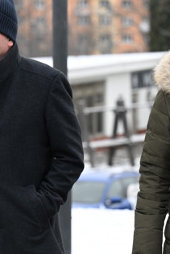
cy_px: 136
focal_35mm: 240
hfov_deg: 5.7
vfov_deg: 8.6
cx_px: 151
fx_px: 1698
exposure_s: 1/320
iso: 1600
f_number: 5
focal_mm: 110
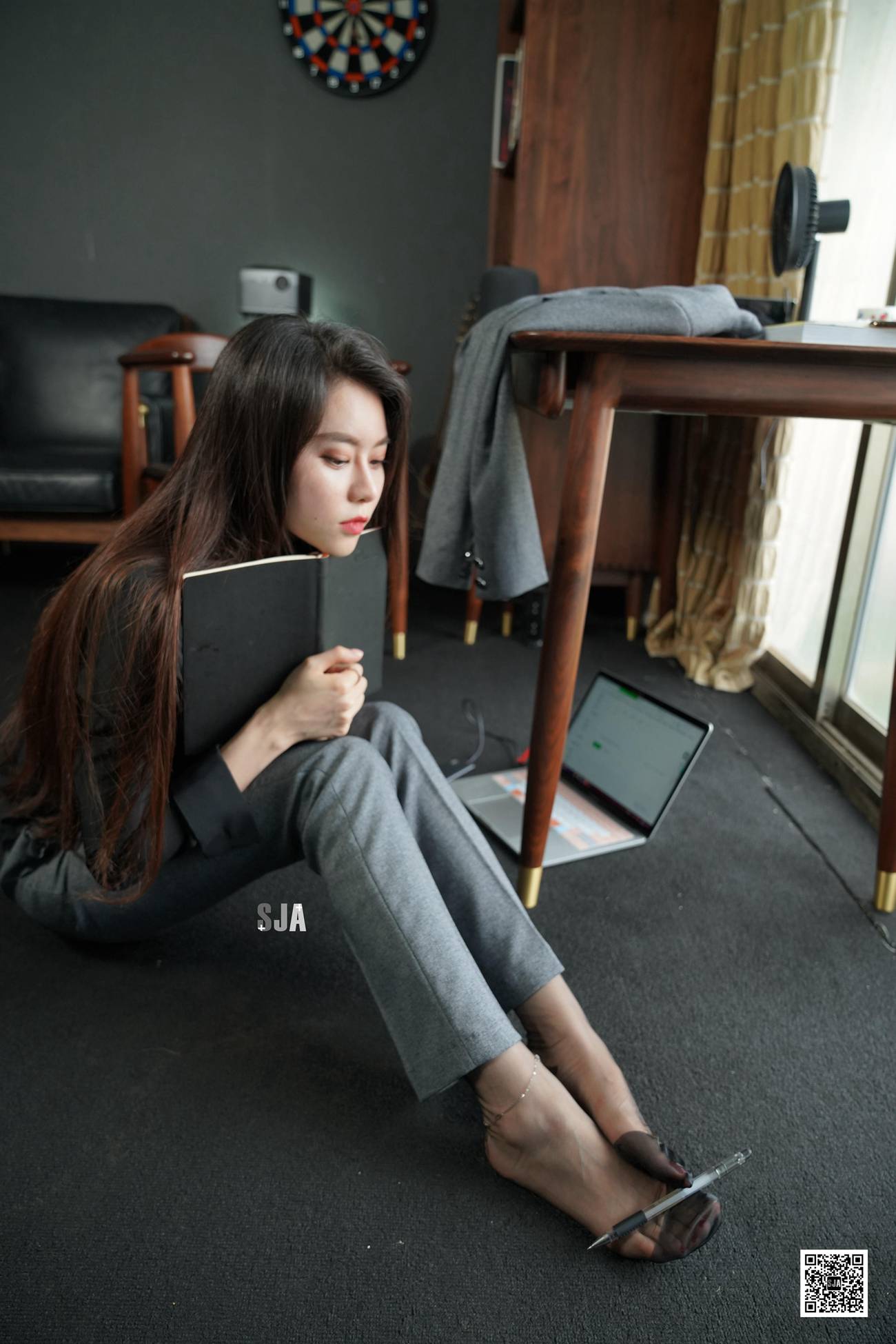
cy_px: 672
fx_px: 896
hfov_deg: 53.1
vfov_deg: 73.7
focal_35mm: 24
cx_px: 448
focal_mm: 24
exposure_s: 1/125
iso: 1000
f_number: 3.5
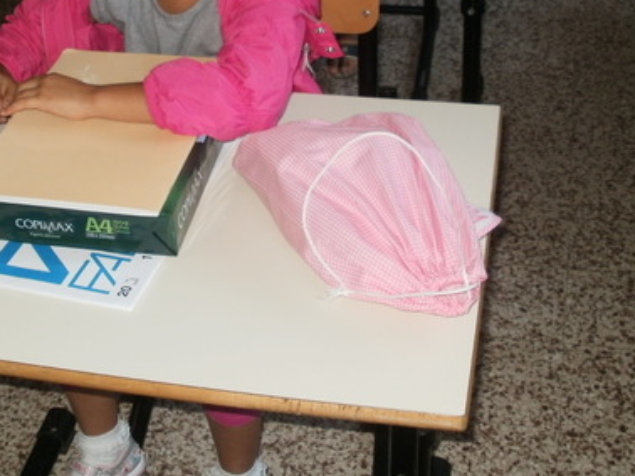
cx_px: 269
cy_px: 109
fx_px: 1118
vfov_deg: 23.7
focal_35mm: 61
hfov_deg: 31.6
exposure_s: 1/30
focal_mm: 6.3
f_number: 3.5
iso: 125
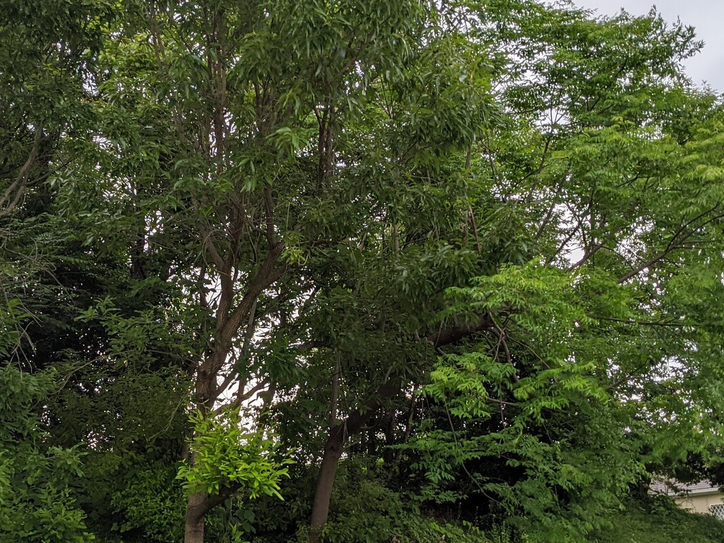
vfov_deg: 28.3
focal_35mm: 51
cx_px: 314
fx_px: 1067
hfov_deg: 37.4
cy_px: 377
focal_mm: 4.38
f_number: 1.73
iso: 60
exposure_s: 1/1235
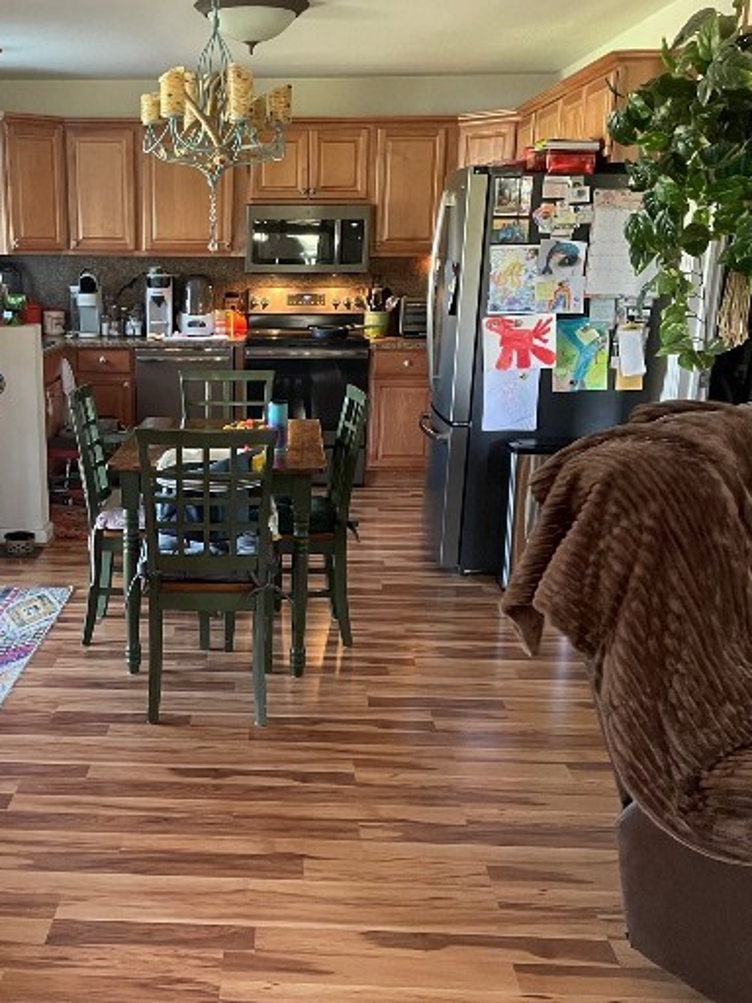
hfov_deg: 36.1
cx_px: 206
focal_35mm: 39
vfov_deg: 47.8
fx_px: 1130
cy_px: 562
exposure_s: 1/40
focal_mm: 4.2
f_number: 1.6
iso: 640
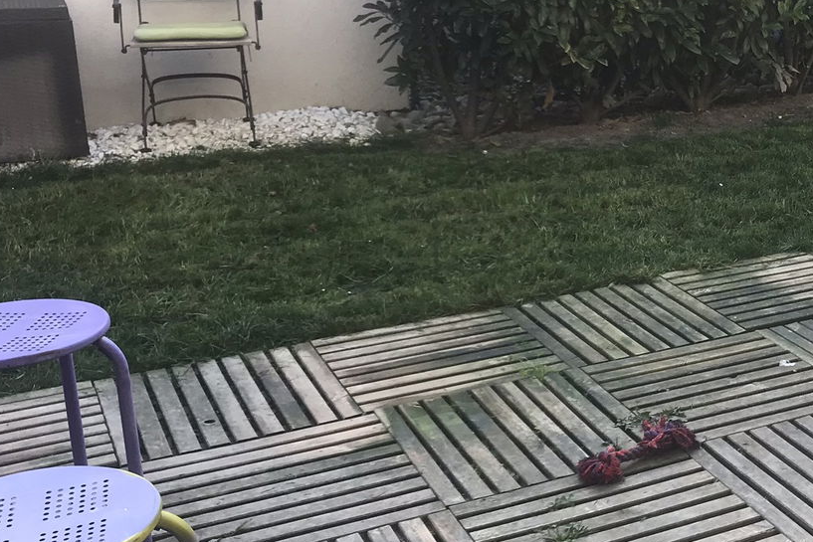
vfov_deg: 23.8
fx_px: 1287
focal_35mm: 57
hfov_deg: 33.2
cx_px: 735
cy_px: 245
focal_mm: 3.99
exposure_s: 1/295
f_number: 1.8
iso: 20
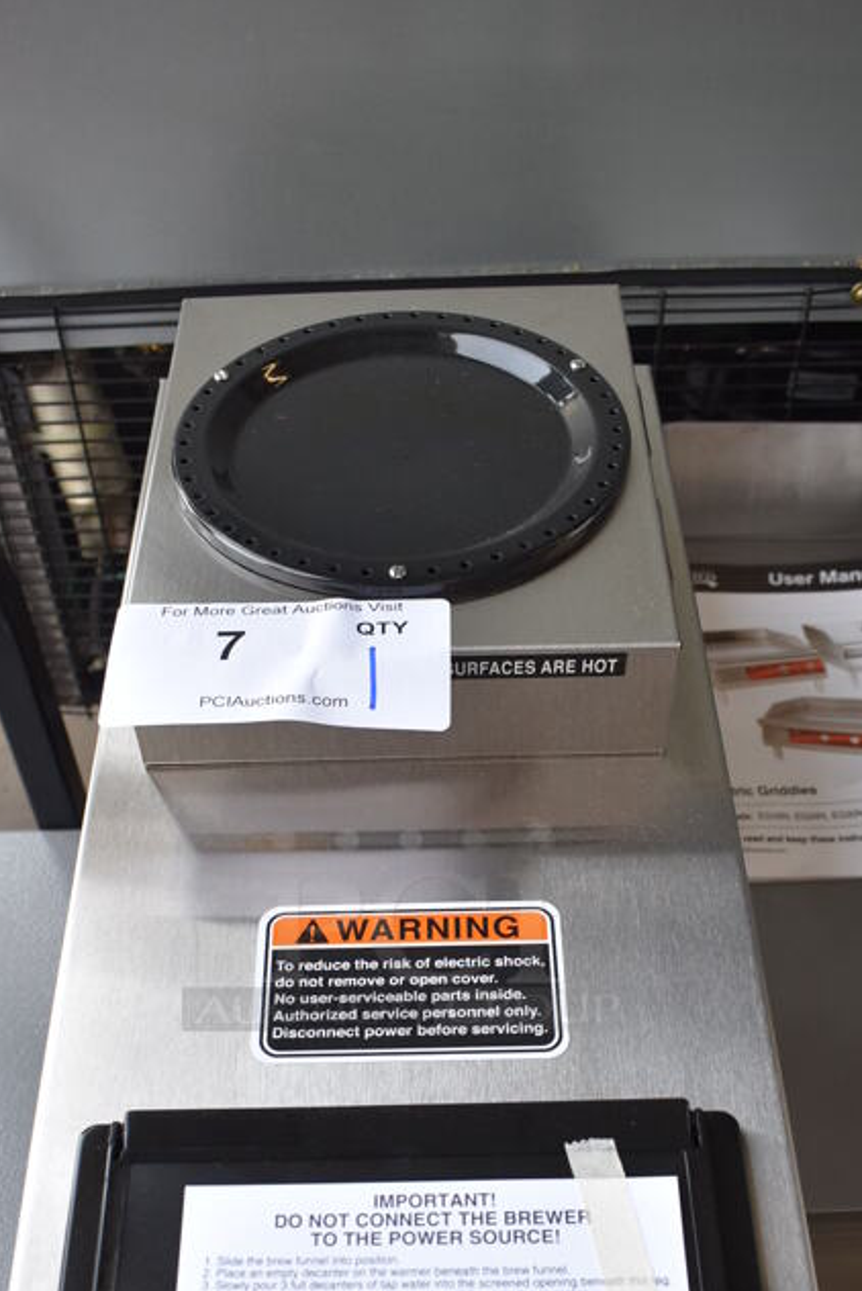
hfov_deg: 34.2
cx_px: 411
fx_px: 1399
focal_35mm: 39
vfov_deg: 48.1
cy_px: 924
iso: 400
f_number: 5.6
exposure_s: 1/100
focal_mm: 18
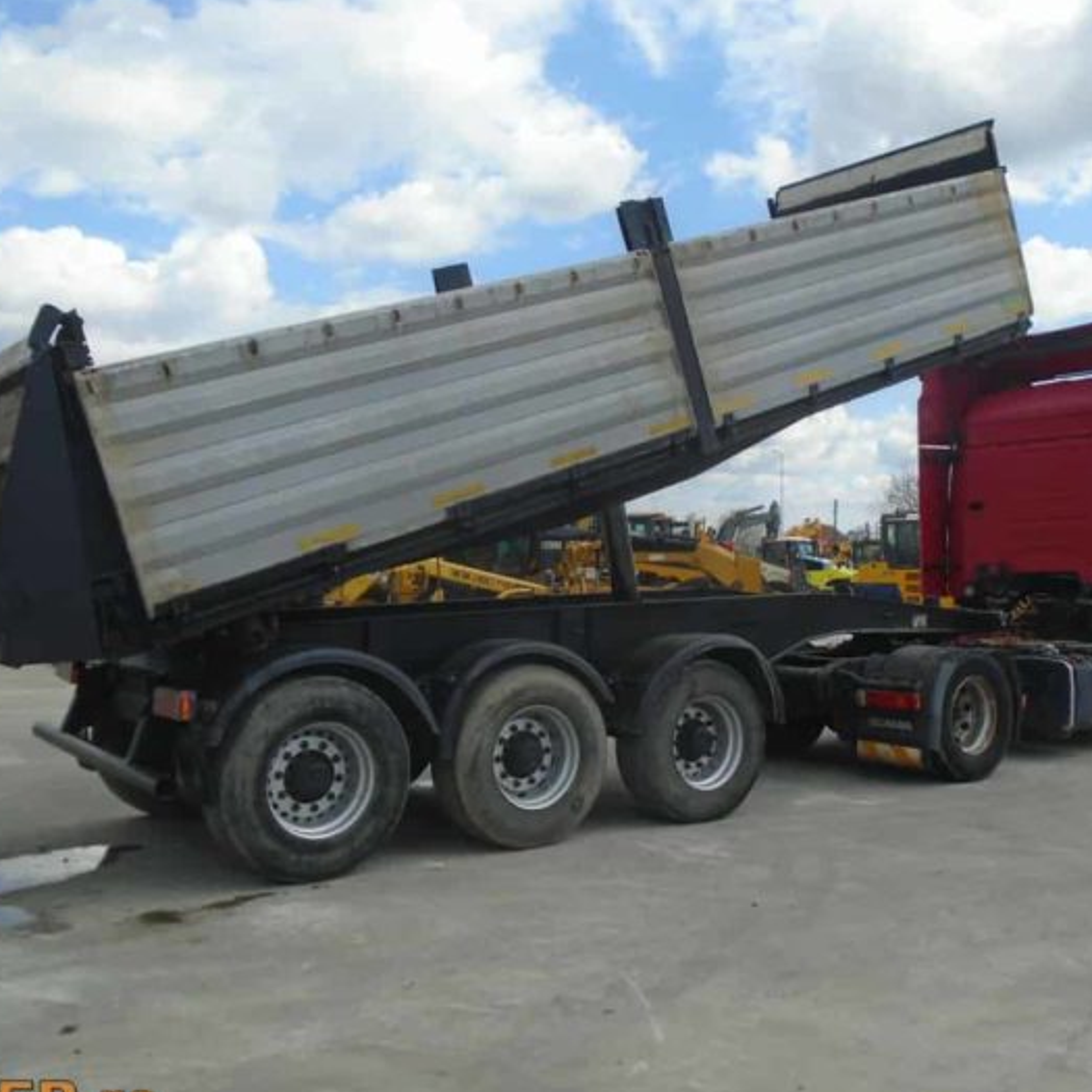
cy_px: 516
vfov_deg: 47.2
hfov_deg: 47.0
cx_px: 634
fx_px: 1249
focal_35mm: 35
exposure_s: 1/200
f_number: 8
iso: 100
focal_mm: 4.6
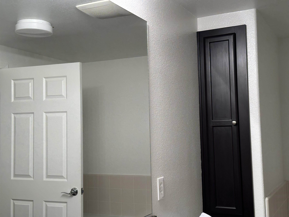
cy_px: 108
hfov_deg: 39.7
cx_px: 144
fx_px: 401
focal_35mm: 48
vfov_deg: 30.3
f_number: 1.78
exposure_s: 1/60
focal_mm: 6.86
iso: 100
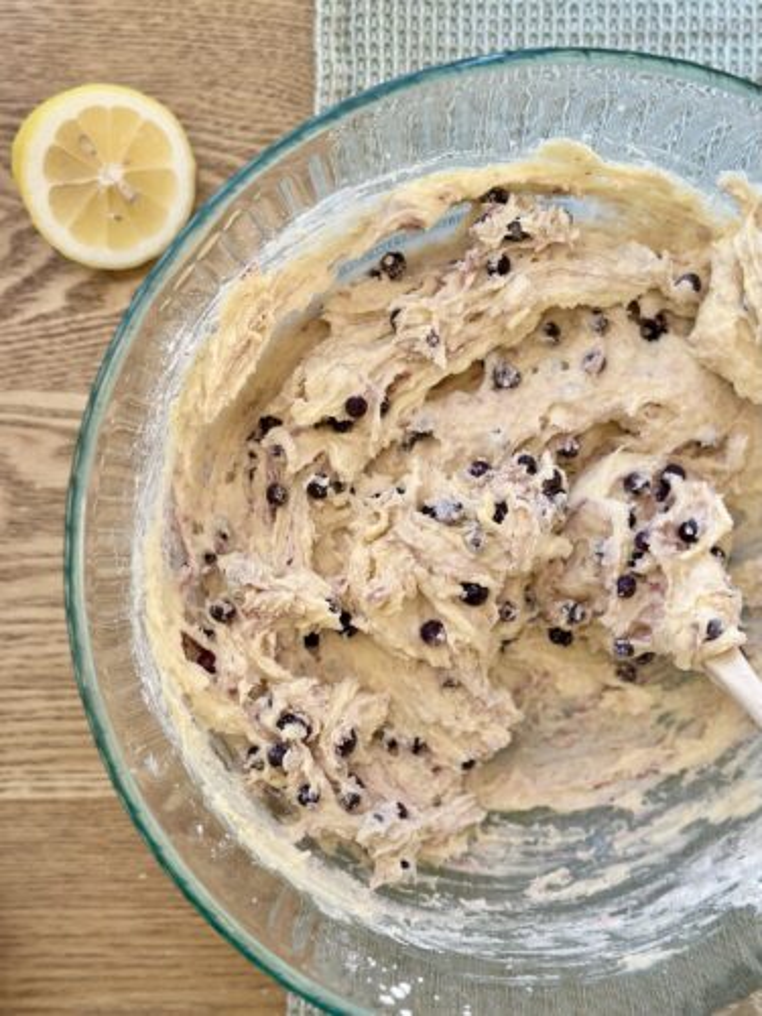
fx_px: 1409
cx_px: 381
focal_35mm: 48
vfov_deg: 39.7
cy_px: 508
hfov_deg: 30.3
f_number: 1.78
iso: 64
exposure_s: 1/121
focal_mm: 6.86
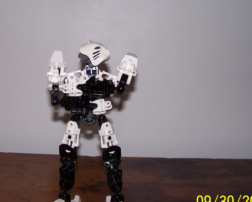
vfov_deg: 26.2
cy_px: 93
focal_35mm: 58
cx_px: 97
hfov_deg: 32.3
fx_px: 433
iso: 80
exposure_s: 1/60
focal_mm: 6.3
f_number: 2.8
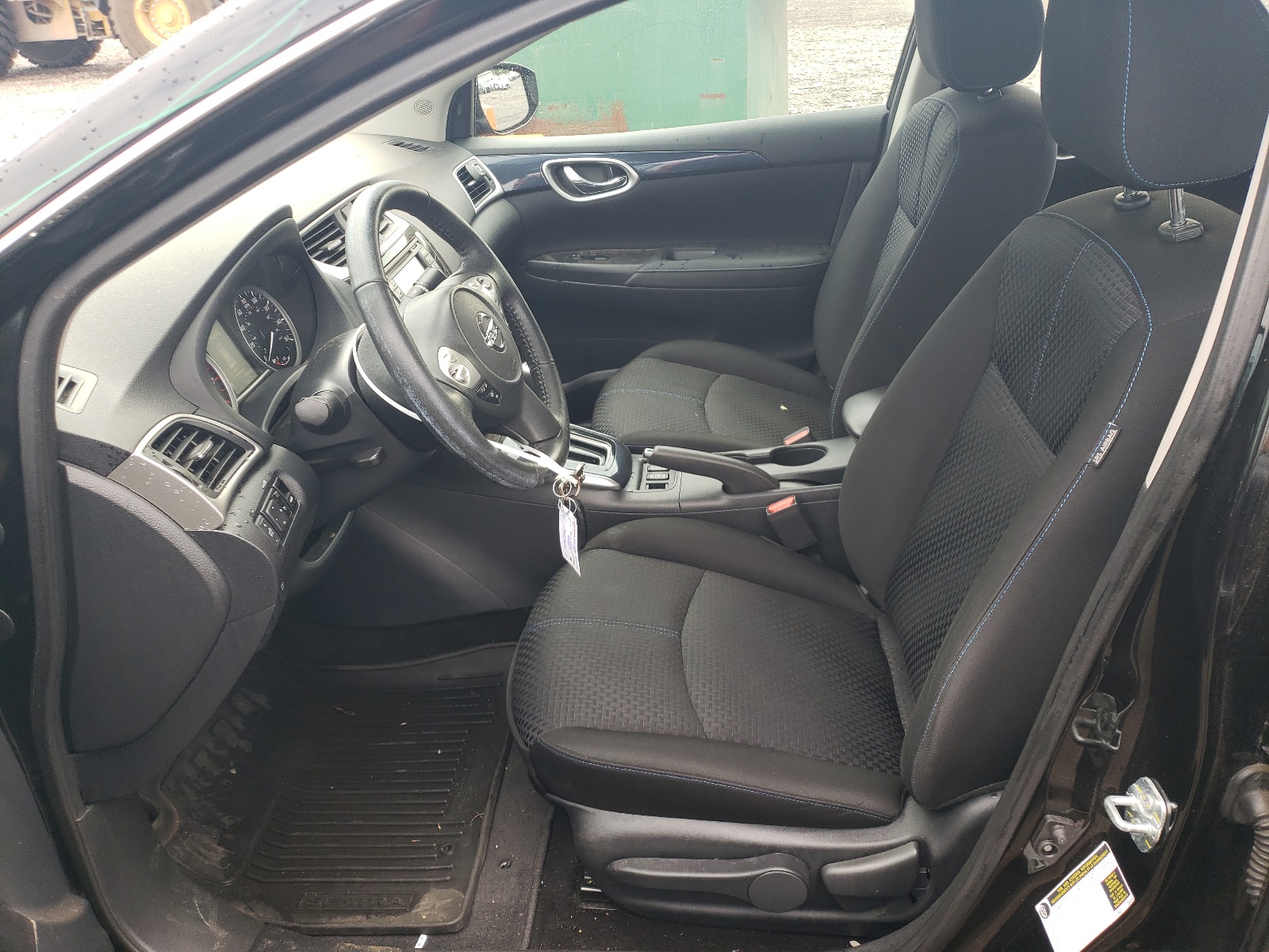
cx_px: 634
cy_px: 476
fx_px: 953
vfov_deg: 53.1
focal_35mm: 26
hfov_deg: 67.3
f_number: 1.5
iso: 53
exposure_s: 1/120
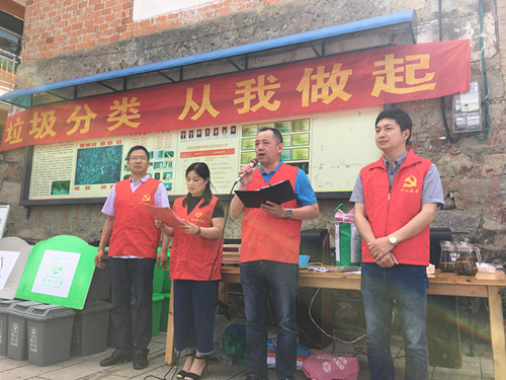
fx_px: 424
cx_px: 253
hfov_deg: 61.7
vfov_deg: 48.2
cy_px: 190
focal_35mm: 29
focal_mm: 4.15
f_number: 2.2
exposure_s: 1/509
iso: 25
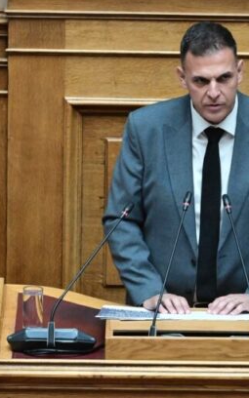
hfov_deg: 2.8
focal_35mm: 461
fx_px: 5005
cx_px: 198
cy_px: 199
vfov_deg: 4.6
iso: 8000
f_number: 5.6
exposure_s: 1/640
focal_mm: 200
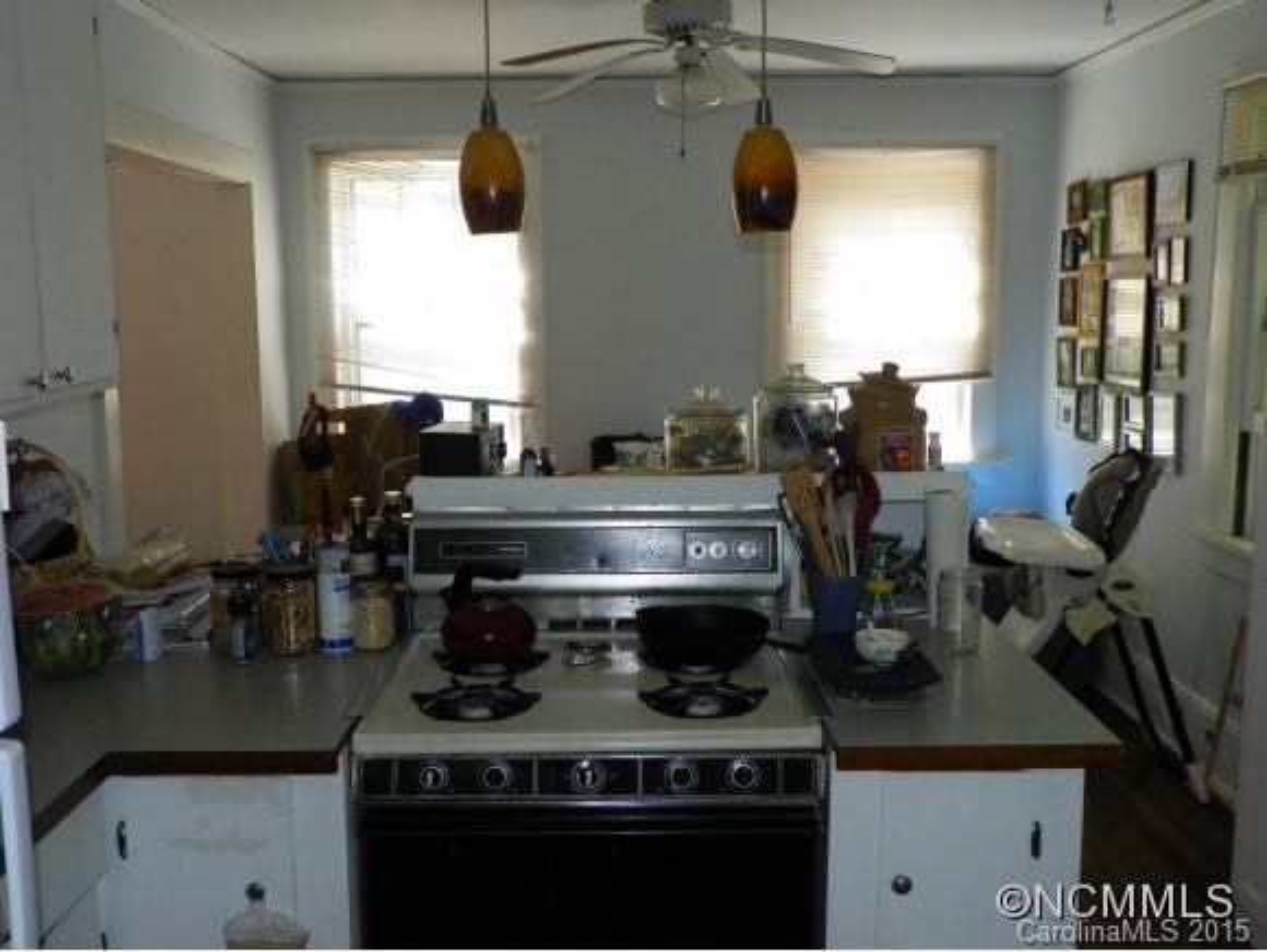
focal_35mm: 35
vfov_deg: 40.8
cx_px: 634
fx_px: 1282
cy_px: 476
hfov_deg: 52.6
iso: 200
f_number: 3.2
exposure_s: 1/125
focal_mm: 6.2
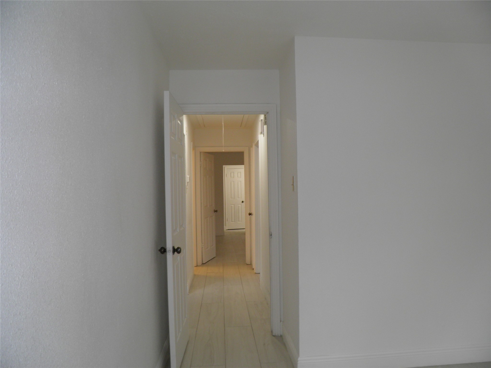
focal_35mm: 28
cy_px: 184
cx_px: 246
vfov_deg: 49.7
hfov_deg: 63.4
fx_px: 397
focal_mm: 4.9
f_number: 2.8
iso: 100
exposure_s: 1/30
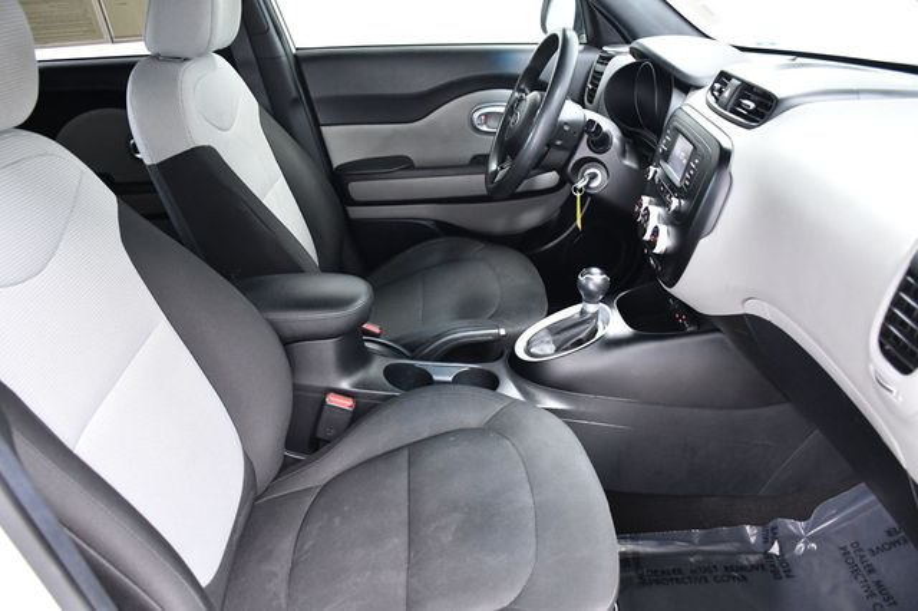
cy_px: 306
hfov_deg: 67.4
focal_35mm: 27
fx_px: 688
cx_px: 459
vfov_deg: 47.9
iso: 2500
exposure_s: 1/60
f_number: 4
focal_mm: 18
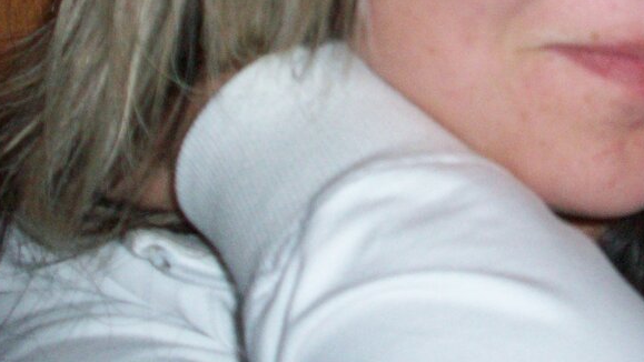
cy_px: -53
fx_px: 2084
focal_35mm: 122
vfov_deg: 9.8
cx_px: 567
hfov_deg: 17.3
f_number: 3.4
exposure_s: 1/80.7
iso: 200
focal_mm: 9
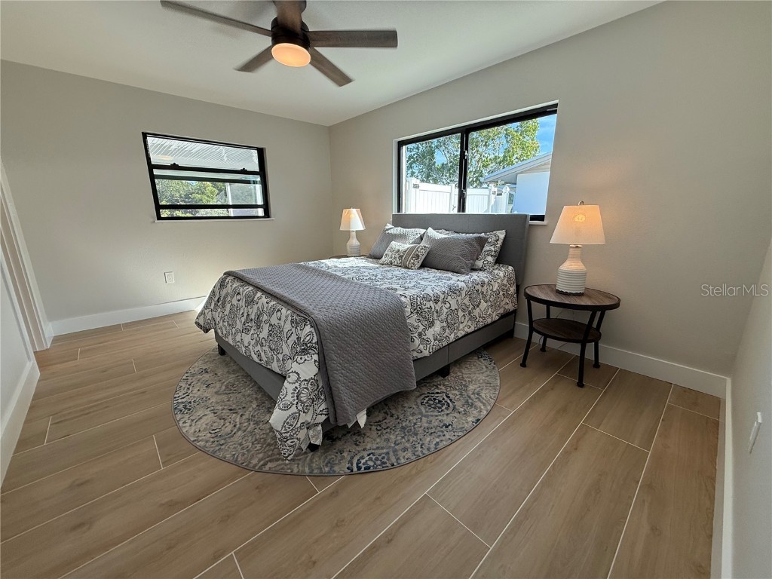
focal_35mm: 14
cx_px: 386
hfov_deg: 102.1
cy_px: 290
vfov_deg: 85.7
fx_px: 312
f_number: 2.2
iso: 64
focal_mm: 2.22
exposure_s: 1/223
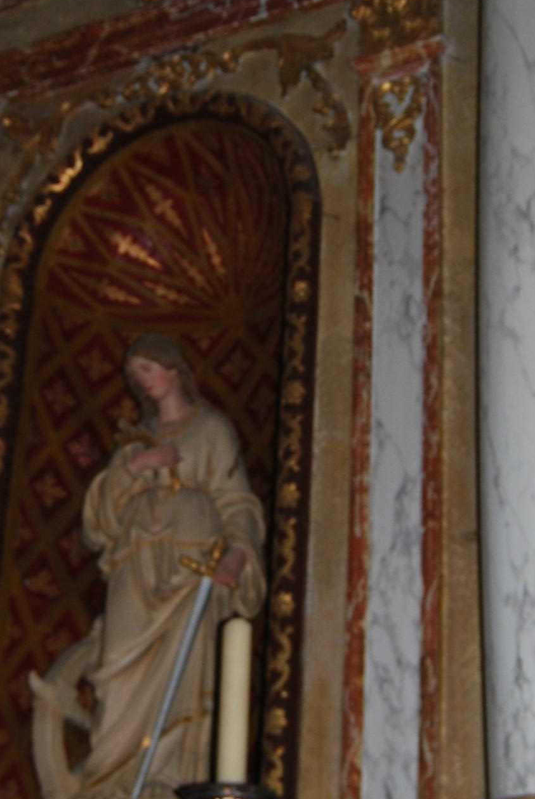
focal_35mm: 83
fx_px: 1846
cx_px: 233
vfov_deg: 24.4
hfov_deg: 16.5
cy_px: 377
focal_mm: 18
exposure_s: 1/60
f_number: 3.5
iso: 200
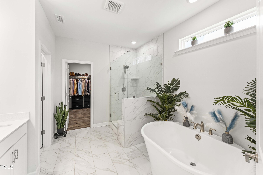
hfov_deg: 104.3
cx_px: 132
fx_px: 102
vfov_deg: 81.2
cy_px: 88
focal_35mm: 14
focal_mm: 14
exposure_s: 1/4
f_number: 8
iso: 800
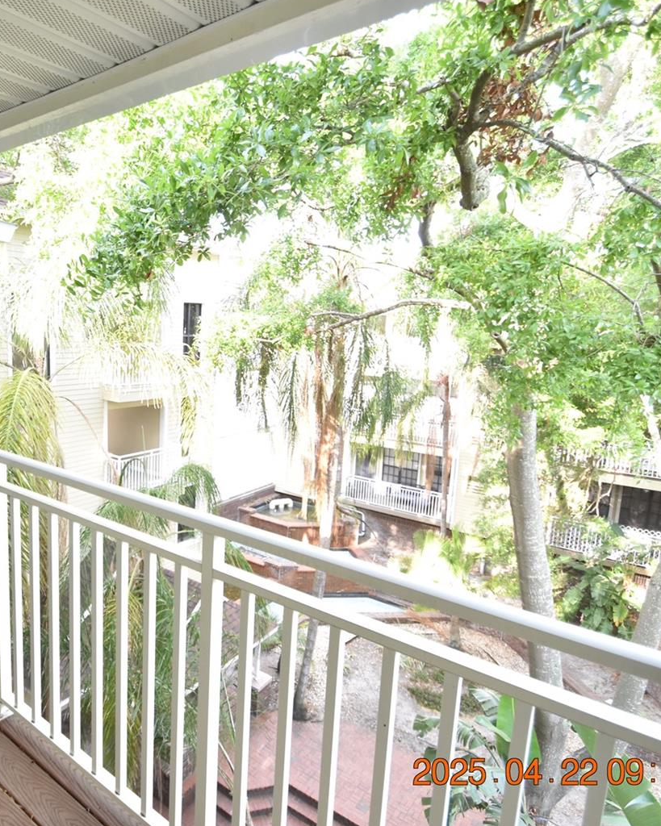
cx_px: 175
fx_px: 538
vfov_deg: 75.0
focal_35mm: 22
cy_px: 407
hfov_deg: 60.1
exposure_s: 1/180
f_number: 4
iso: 800
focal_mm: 10
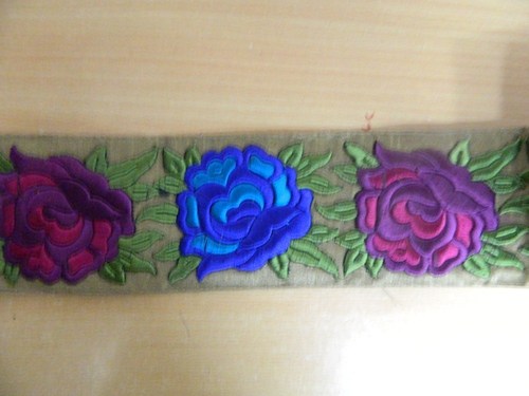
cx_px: 264
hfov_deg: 69.4
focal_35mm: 25
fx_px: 382
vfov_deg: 54.9
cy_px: 198
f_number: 3.1
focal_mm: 4.5
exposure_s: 1/4
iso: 800
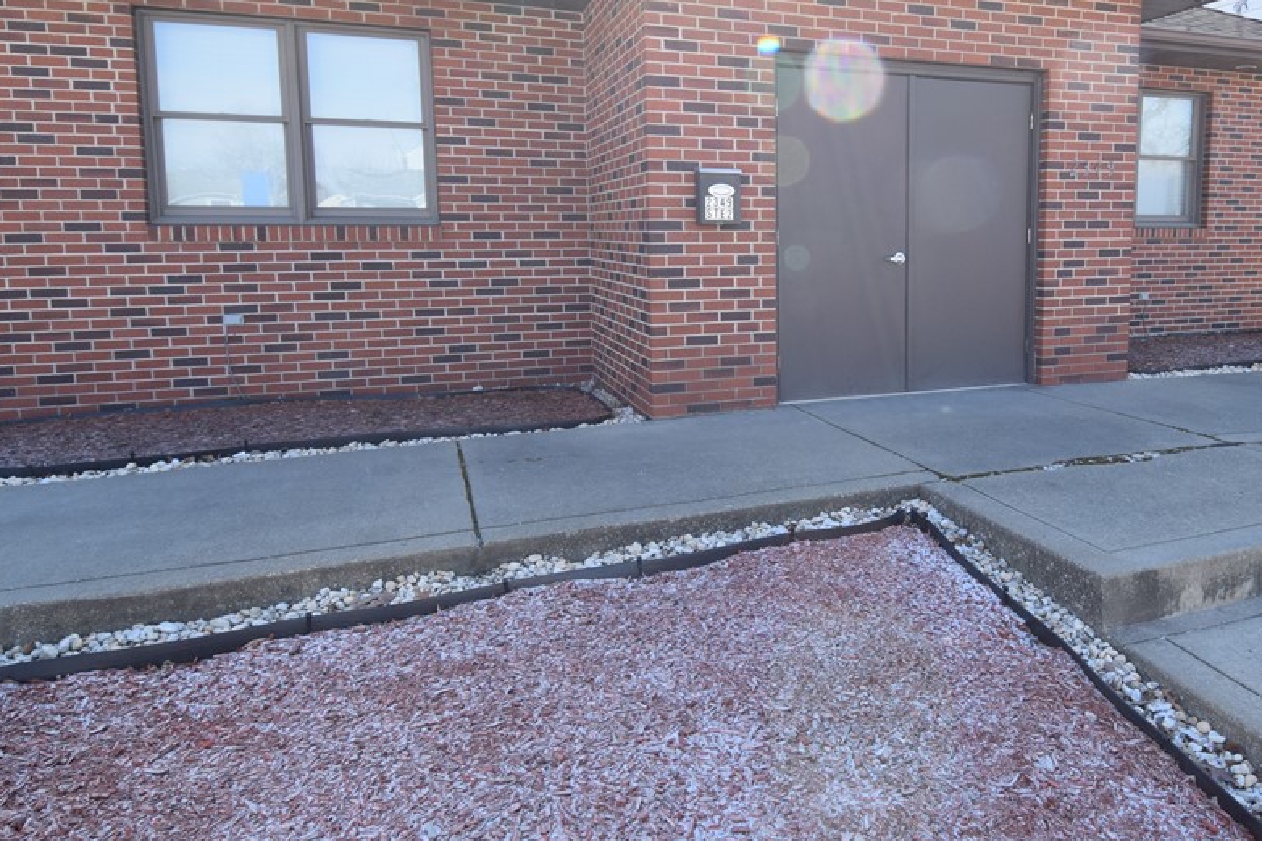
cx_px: 804
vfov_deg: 51.0
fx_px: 876
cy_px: 339
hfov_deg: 70.1
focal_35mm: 25
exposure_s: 1/250
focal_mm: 12
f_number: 8
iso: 400
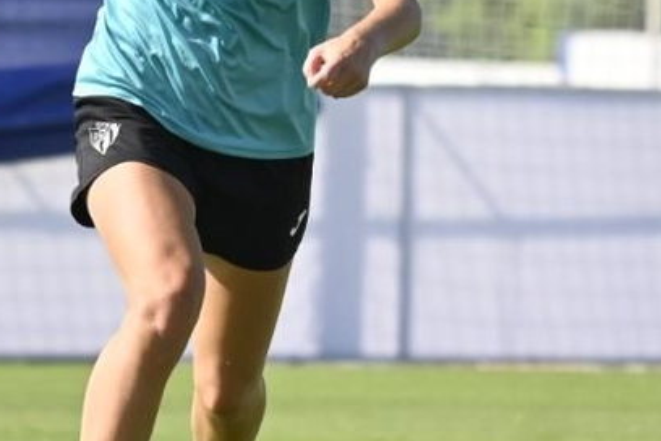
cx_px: 290
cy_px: 220
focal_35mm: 1469
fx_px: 26970
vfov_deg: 0.9
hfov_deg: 1.4
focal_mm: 250
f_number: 6.3
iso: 250
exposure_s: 1/1000
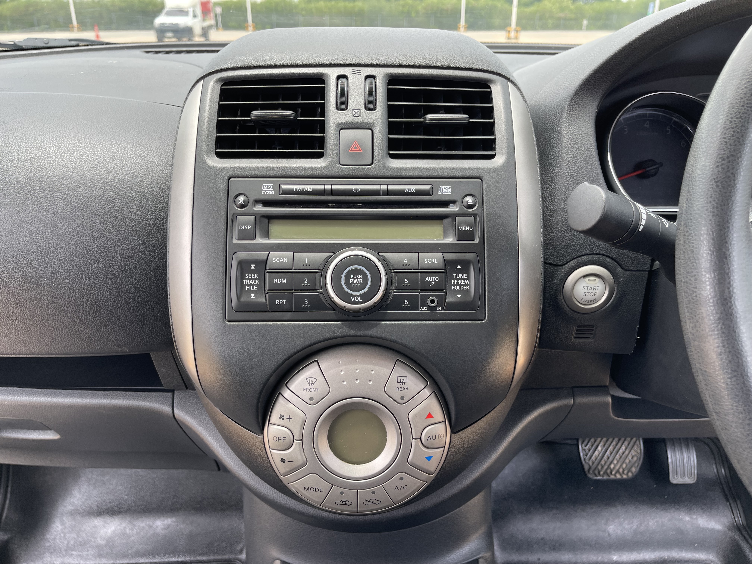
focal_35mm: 25
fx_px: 543
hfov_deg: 69.4
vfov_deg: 54.9
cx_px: 376
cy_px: 282
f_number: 1.6
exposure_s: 1/291
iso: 32
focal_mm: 5.1
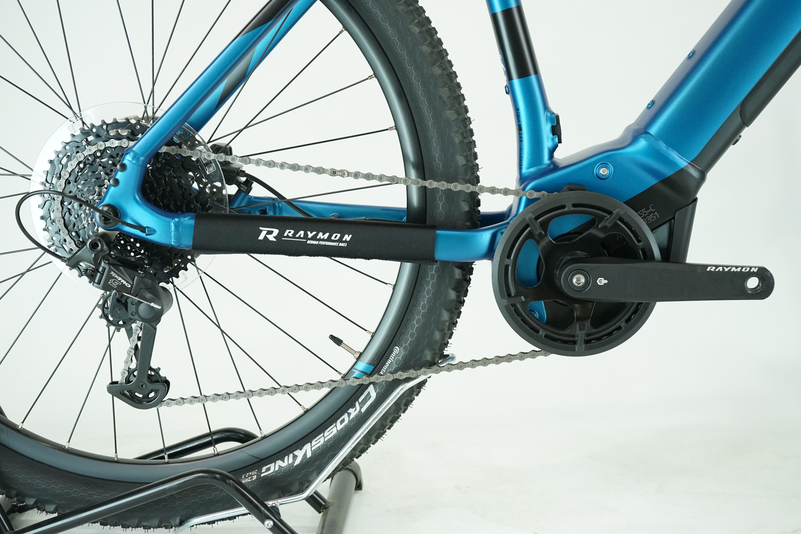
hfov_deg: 40.3
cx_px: 400
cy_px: 267
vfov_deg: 27.5
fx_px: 1090
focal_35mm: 49
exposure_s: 1/200
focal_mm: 49
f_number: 5.6
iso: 1600
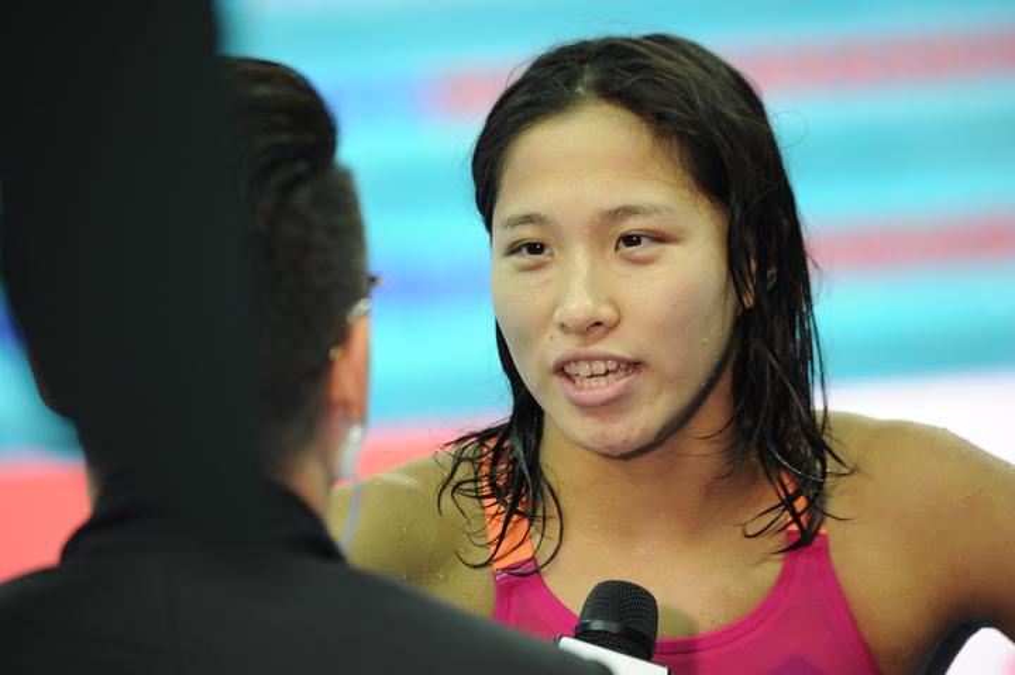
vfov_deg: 3.4
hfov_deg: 5.2
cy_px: 338
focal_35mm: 400
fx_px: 11270
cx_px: 508
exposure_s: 1/200
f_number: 5.6
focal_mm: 400
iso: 2000
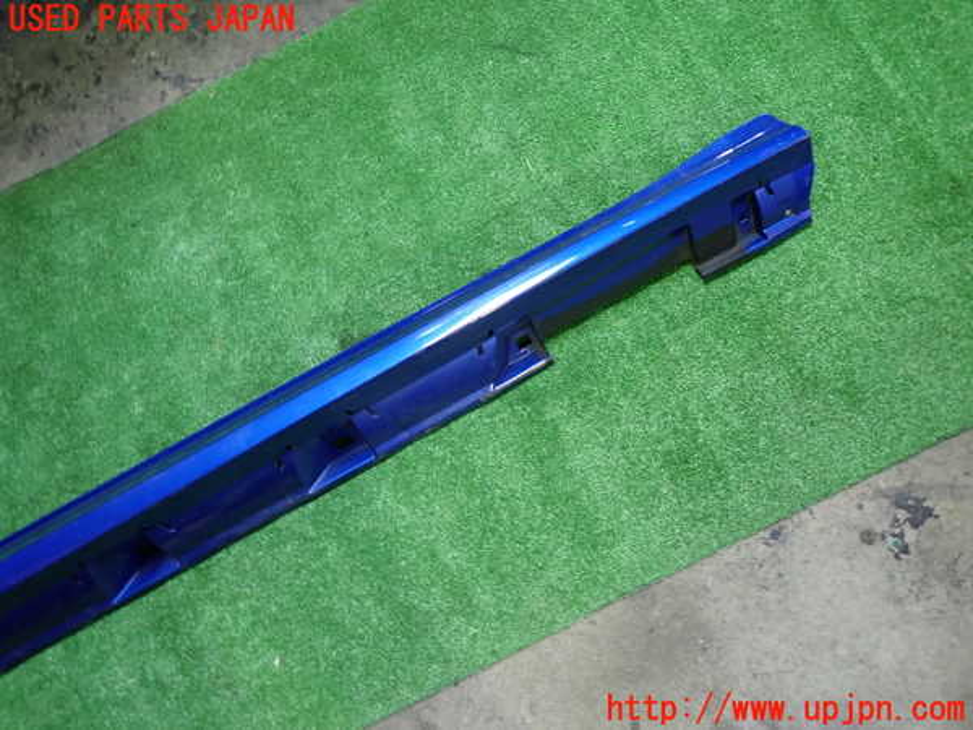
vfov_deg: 54.9
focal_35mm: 25
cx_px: 486
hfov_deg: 69.4
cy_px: 365
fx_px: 703
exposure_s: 1/30
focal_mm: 4.5
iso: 250
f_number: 2
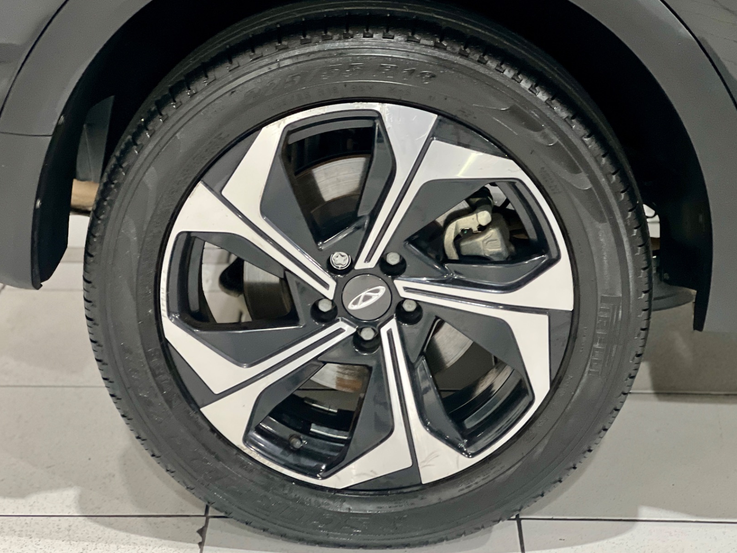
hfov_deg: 21.3
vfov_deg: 16.1
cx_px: 380
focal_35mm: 92
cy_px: 293
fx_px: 1959
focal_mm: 9
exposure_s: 1/20
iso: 400
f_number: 2.8
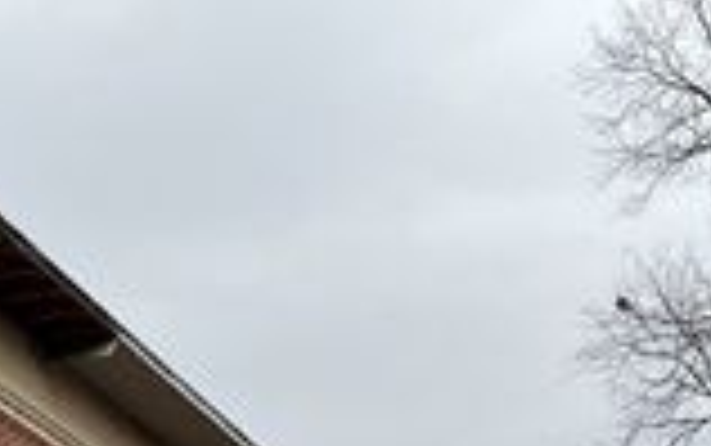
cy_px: 804
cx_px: -279
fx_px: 1687
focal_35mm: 87
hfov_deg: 21.0
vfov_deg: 13.5
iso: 50
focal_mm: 5.7
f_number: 1.5
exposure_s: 1/639
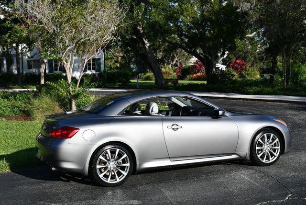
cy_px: 102
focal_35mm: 54
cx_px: 153
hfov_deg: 36.8
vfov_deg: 25.1
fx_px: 459
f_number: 9
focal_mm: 27
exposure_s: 1/320
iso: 100
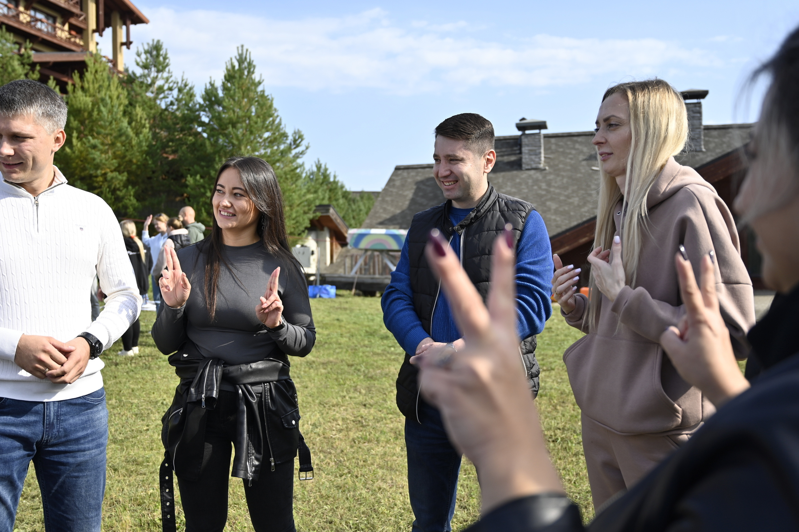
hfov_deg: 56.5
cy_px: 266
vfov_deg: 39.4
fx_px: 743
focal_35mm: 34
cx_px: 400
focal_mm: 33.5
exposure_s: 1/1250
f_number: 4
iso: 160
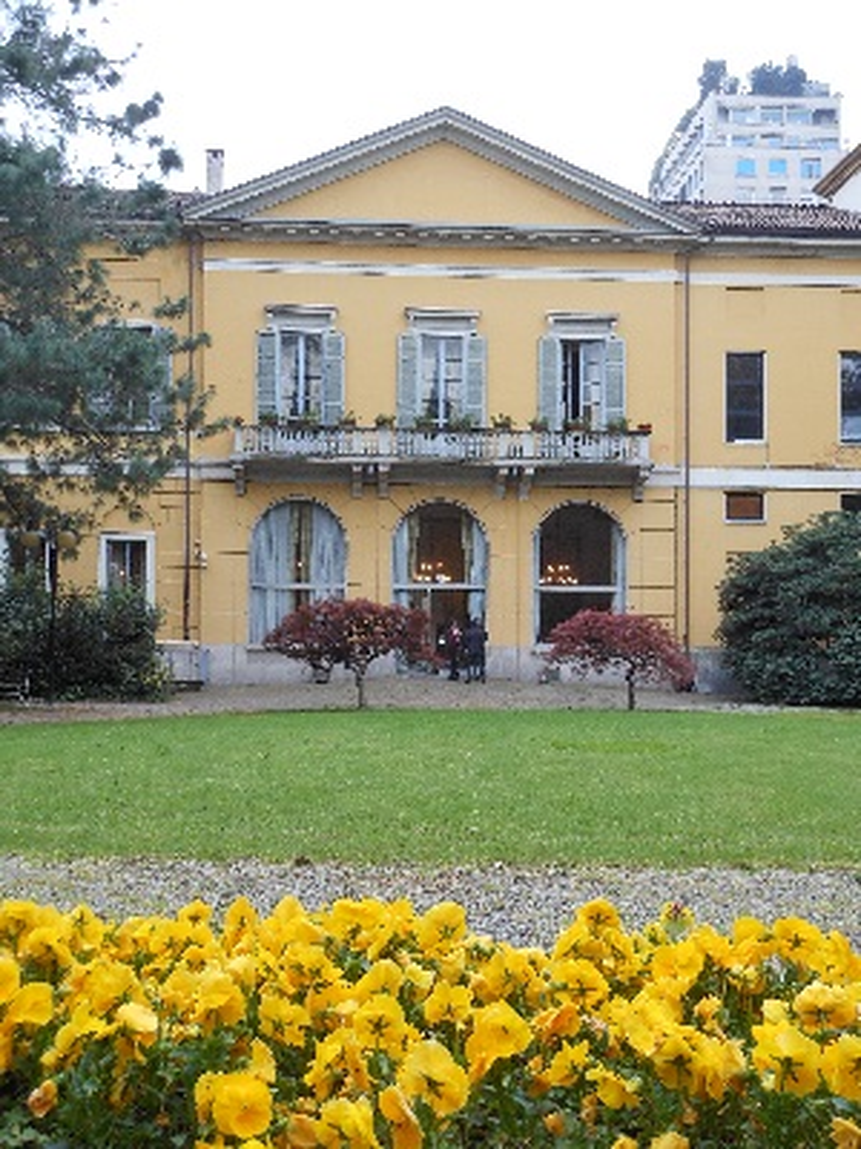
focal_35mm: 39
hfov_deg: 36.8
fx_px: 1293
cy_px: 574
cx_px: 430
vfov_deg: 47.9
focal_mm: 6.9
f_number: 4.3
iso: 100
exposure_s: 1/25
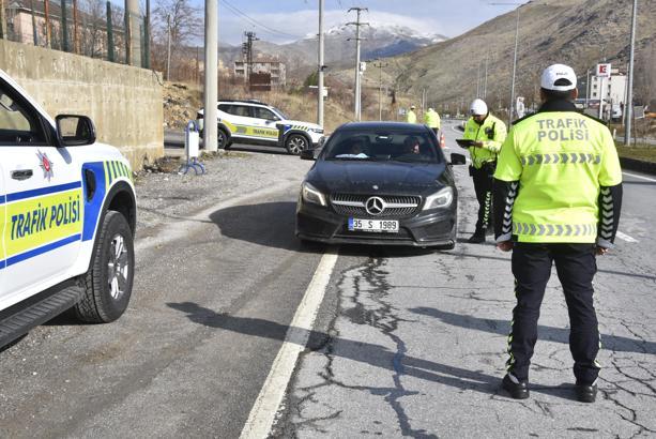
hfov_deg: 33.4
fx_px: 1094
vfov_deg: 22.7
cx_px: 328
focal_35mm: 60
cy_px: 220
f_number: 13
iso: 320
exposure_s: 1/640
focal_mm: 40
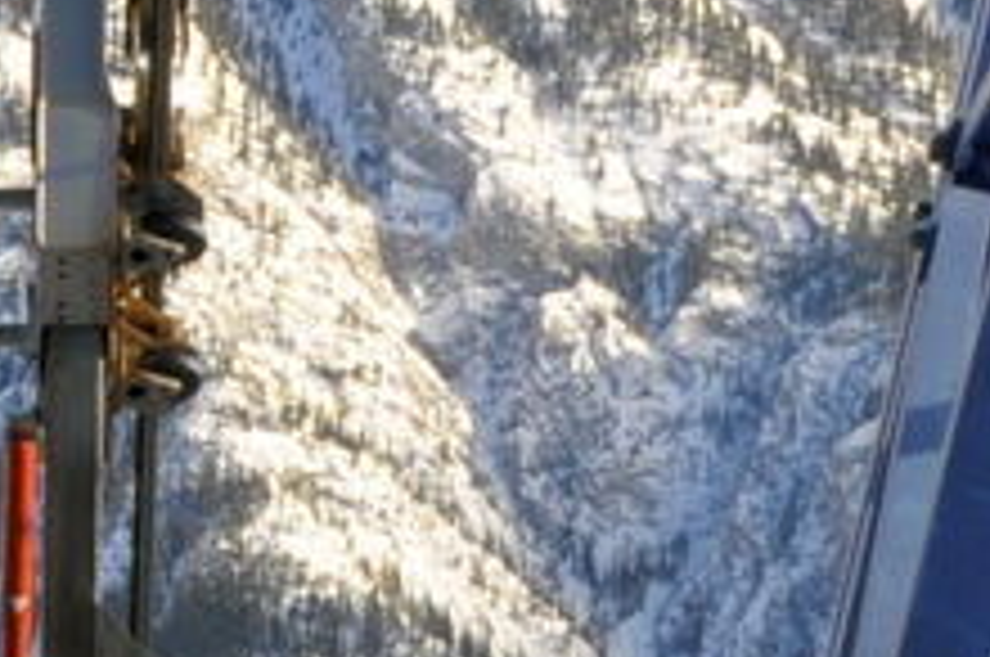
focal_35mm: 355
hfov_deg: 5.8
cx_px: -99
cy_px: 774
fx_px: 9748
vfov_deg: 3.9
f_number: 9
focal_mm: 32
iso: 200
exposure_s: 1/320
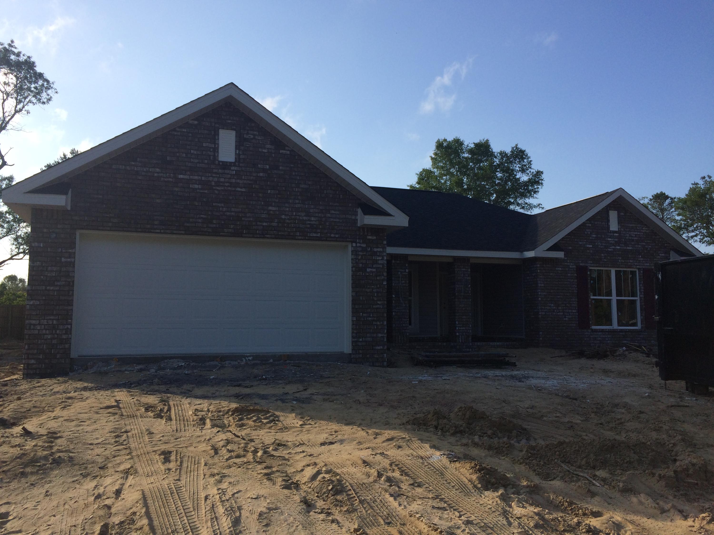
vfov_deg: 48.2
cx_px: 357
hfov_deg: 61.7
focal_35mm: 29
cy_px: 268
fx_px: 598
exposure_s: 1/2053
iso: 32
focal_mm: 4.15
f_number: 2.2
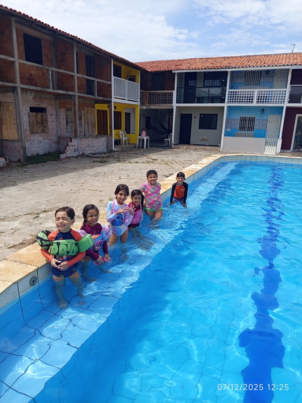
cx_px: 151
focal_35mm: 24
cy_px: 202
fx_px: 279
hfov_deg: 56.8
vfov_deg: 71.6
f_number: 1.7
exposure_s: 1/969
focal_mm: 5.24
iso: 50
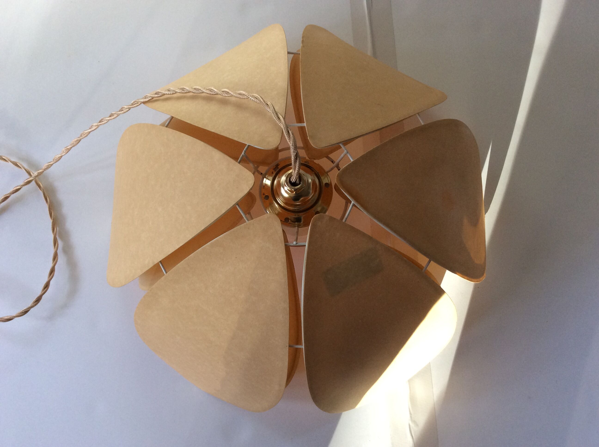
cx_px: 300
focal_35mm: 32
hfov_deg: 56.9
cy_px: 224
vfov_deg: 44.1
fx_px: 553
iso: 80
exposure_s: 1/25
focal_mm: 3.3
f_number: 2.4
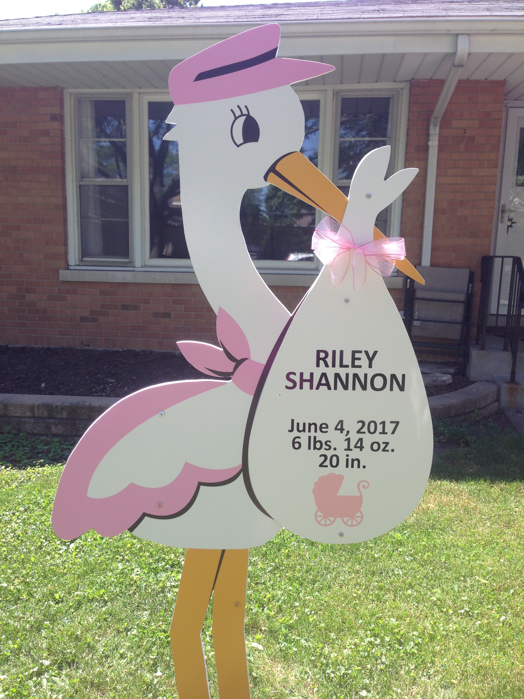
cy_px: 350
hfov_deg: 42.9
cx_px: 262
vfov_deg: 55.4
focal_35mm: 33
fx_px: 666
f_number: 2.4
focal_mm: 4.12
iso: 50
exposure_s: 1/382
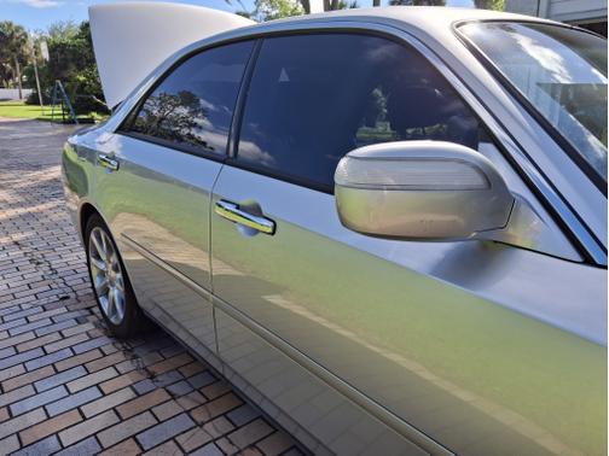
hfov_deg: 69.4
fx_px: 440
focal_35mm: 25
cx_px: 304
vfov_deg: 54.9
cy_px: 228
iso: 25
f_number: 1.8
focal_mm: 4.69
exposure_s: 1/871
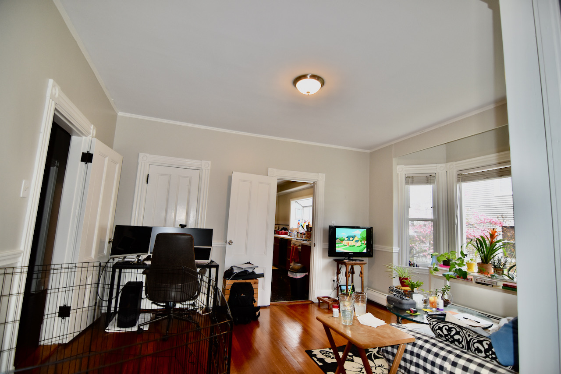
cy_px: 187
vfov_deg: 72.1
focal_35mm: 16
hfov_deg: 95.0
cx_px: 280
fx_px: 257
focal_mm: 11
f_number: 2.8
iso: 400
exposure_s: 1/100
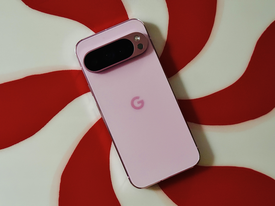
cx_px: 138
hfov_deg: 39.7
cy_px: 103
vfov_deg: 30.3
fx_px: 381
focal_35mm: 48
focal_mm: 6.76
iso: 800
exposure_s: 1/19
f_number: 1.78
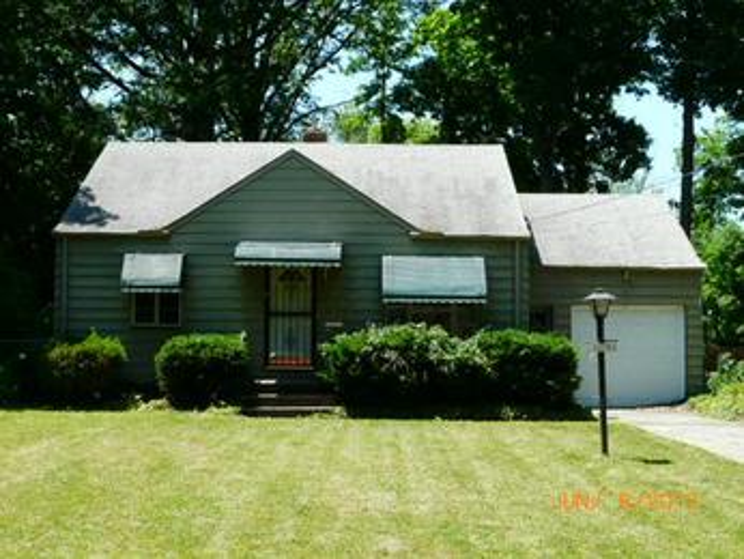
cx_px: 372
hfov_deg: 37.5
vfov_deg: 28.6
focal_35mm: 51
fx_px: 1097
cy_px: 280
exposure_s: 1/200
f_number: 5
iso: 100
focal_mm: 5.2
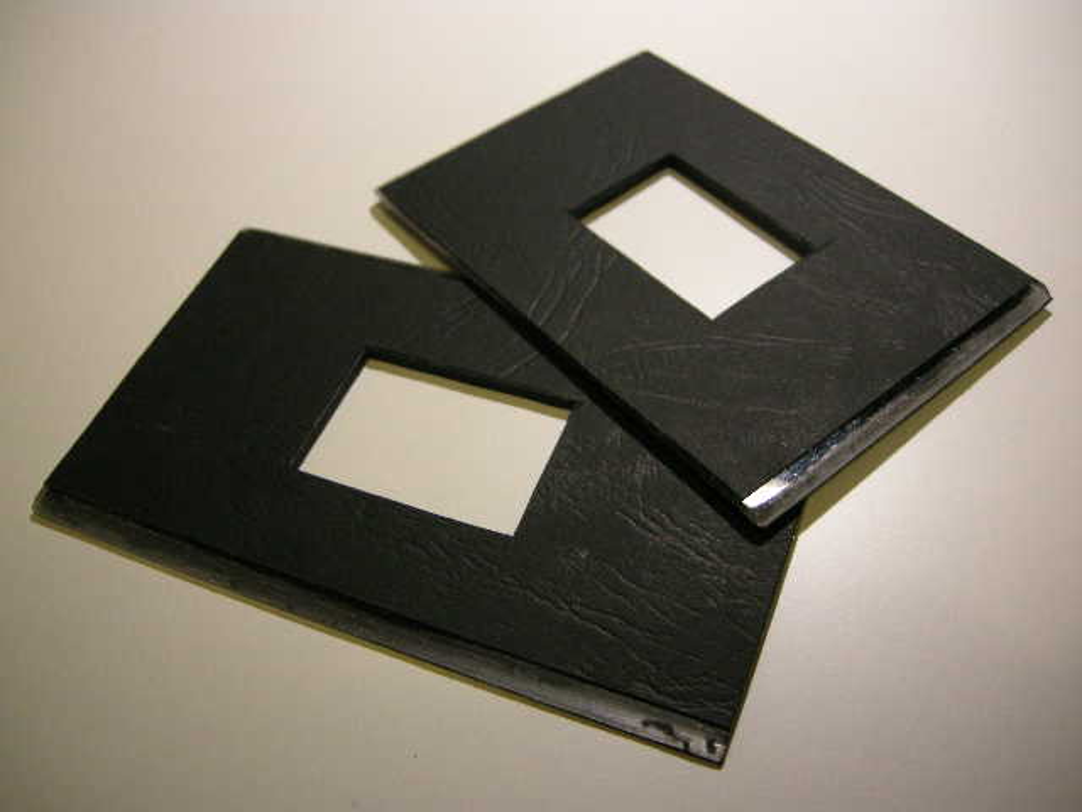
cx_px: 541
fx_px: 1125
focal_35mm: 36
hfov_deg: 51.4
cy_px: 406
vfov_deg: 39.7
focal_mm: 7.5
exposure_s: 1/56.3
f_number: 2.7
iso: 259
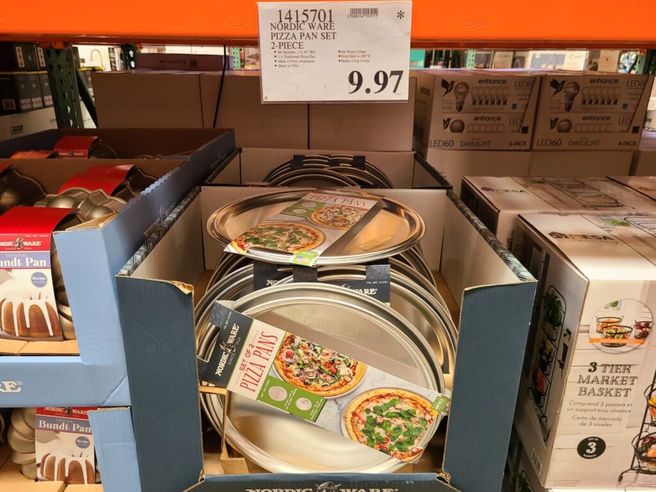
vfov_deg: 53.1
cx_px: 328
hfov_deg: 67.3
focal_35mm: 26
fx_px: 493
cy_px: 246
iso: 250
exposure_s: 1/59
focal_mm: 5.4
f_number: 1.8
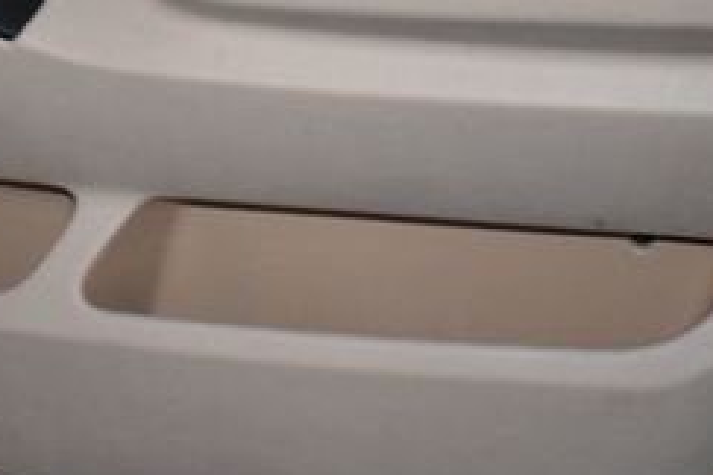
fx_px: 1565
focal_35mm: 79
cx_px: 191
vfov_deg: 16.9
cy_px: 9
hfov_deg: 25.4
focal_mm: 20
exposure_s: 1/60
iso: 3600
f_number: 3.5
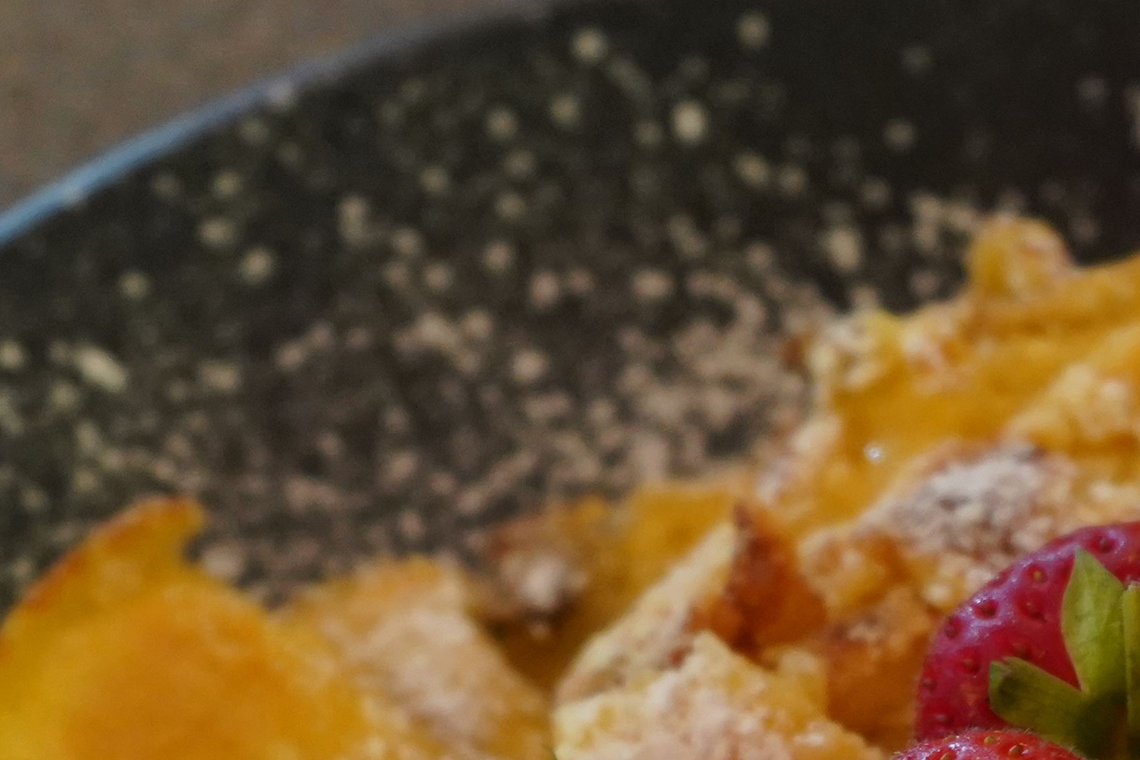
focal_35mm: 200
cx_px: 1106
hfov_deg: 10.2
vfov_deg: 6.7
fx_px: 6333
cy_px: 1225
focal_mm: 56
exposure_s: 1/160
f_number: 5
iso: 3200
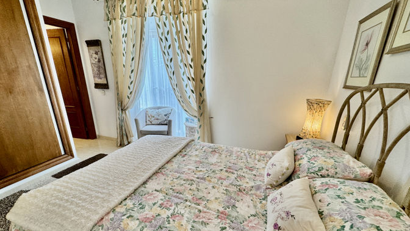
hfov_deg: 99.4
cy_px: 136
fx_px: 174
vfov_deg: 66.6
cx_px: 205
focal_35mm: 16
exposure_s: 1/100
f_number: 2.2
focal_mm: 2.22
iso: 125
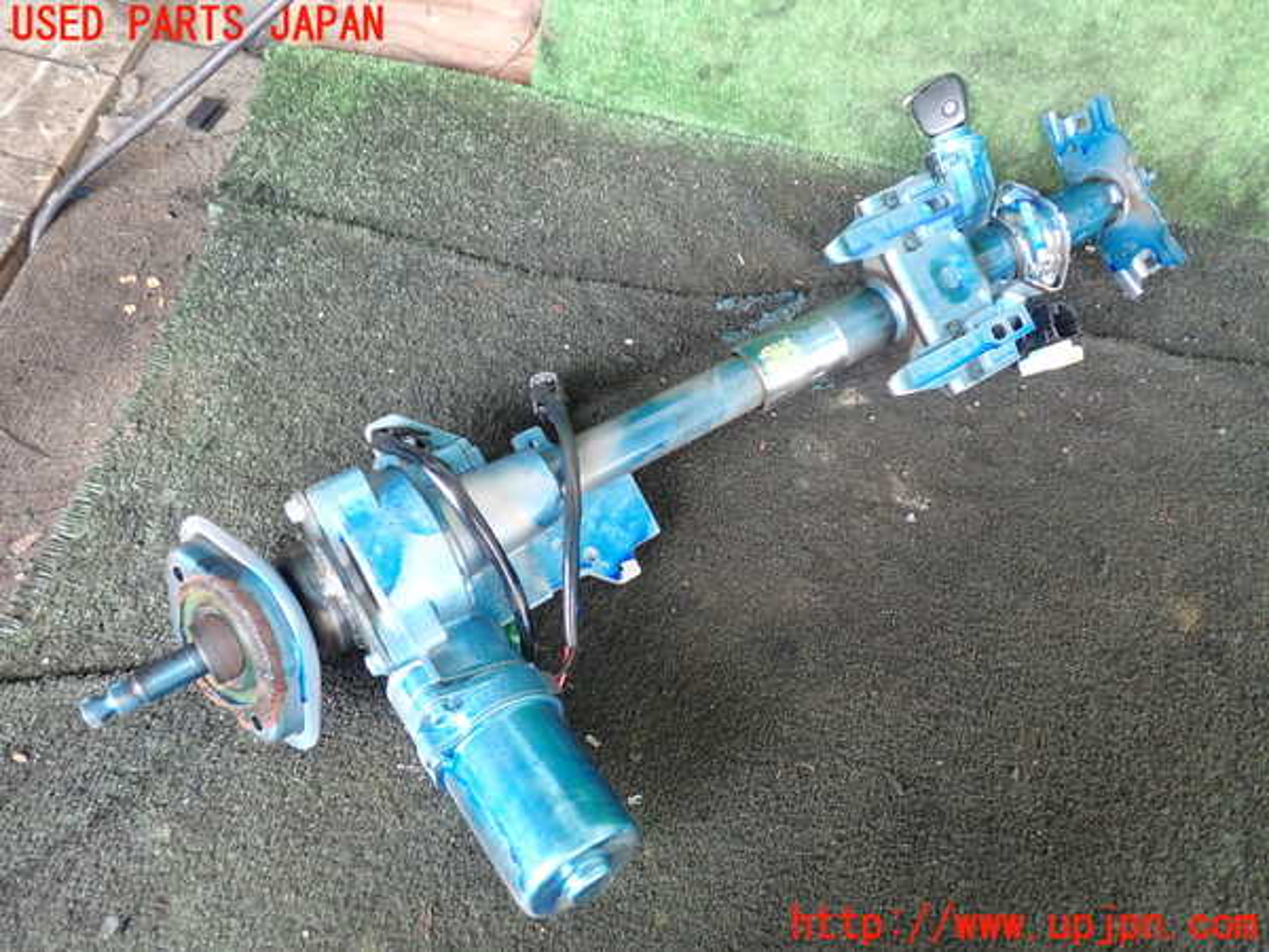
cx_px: 634
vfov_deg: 46.8
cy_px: 476
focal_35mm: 30
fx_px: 1100
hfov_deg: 60.0
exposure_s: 1/40
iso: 200
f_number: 2.3
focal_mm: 5.4
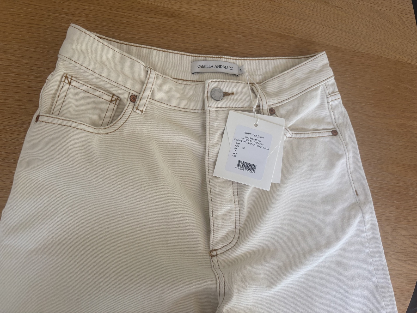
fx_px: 313
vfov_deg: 53.1
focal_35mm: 26
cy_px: 156
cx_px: 208
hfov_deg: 67.3
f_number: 1.6
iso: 125
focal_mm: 5.96
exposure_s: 1/80
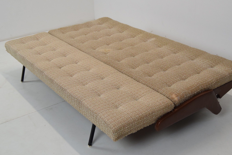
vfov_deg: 27.0
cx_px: 121
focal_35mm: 50
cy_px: 85
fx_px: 322
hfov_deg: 39.6
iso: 1600
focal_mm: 30
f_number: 7.1
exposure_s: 1/200
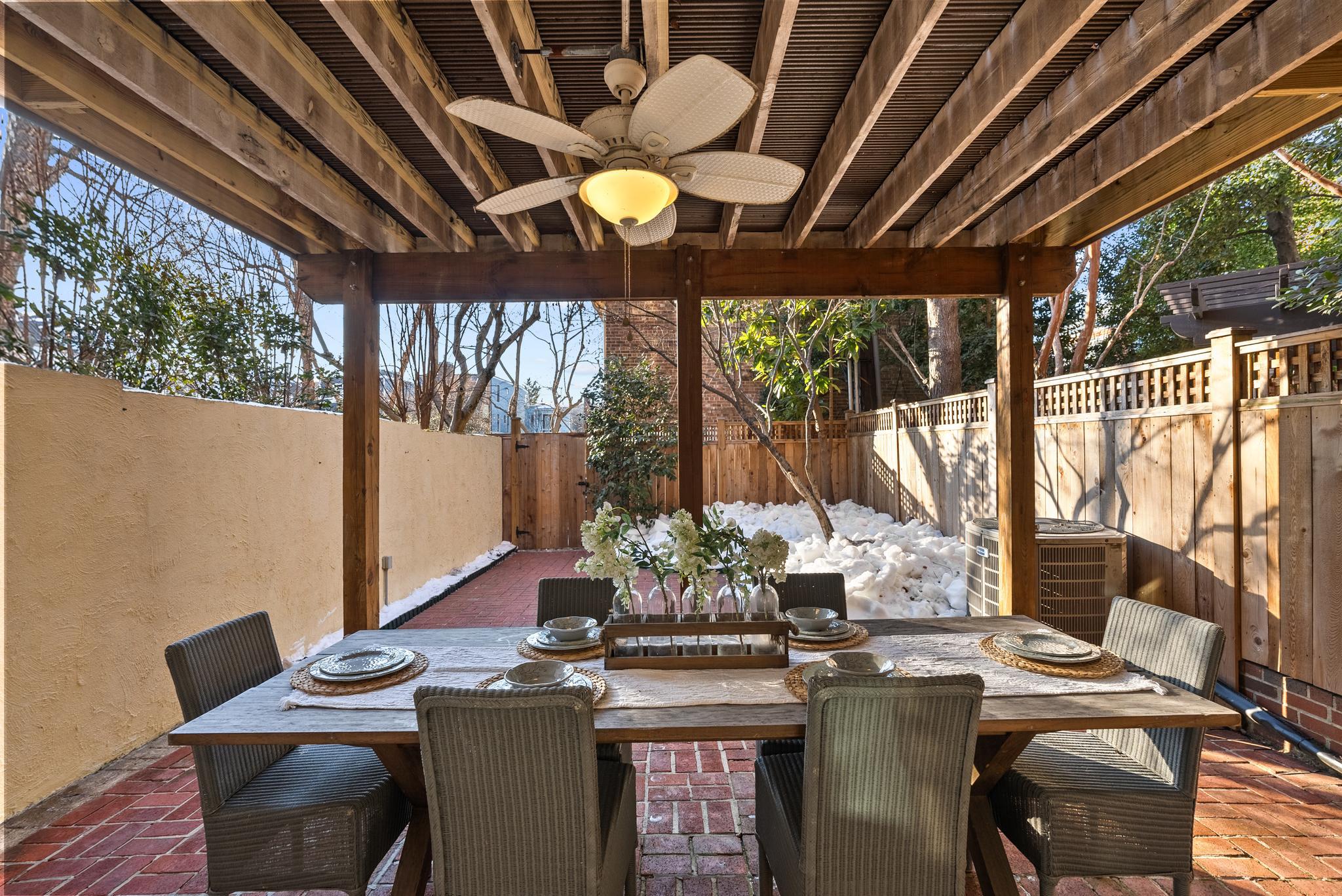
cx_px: 671
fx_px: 597
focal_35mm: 16
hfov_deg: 96.7
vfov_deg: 73.8
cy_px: 448
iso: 250
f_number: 6.3
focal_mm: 16
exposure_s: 1/25
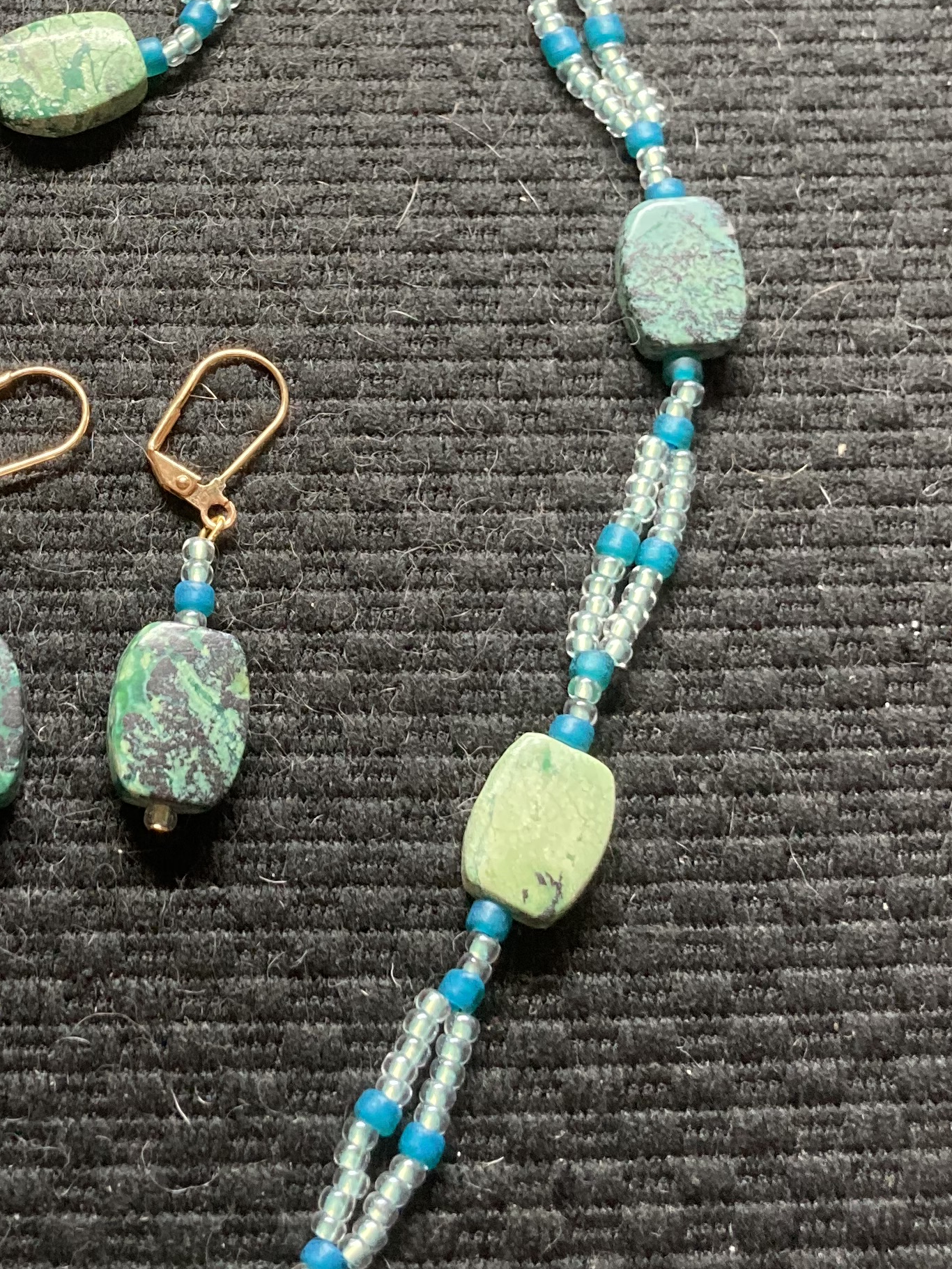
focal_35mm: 62
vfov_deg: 30.8
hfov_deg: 23.1
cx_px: 112
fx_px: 2273
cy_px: 369
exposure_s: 1/60
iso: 250
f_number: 1.8
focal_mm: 3.99
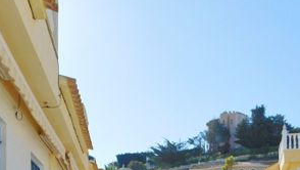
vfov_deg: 18.1
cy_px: 248
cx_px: 130
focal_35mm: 60
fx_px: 478
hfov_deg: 34.8
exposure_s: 1/500
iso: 125
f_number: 6
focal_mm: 4
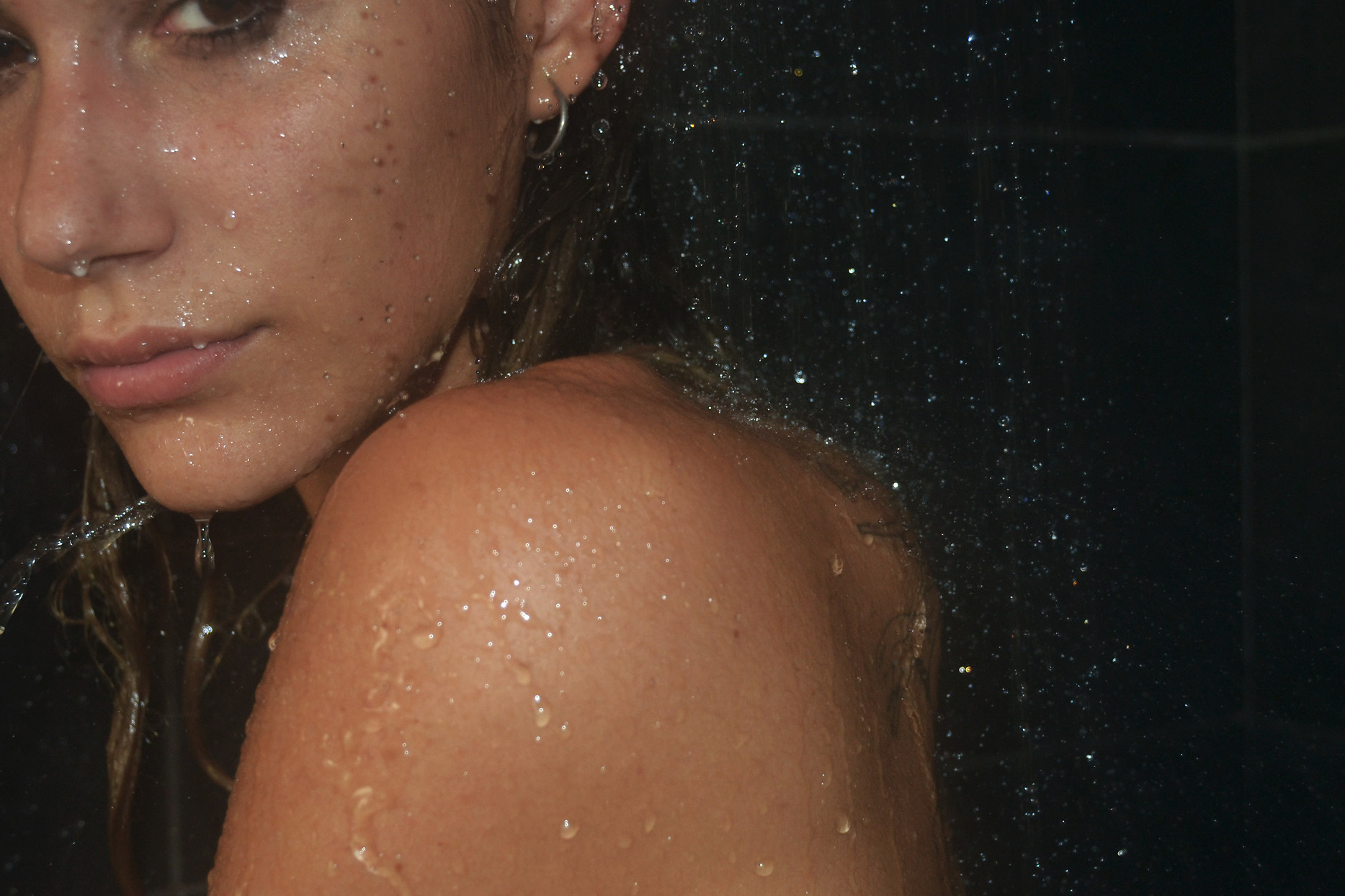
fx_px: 2017
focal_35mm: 54
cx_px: 560
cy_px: 420
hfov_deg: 36.8
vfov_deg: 25.0
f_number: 4
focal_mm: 28
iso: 560
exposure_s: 1/60
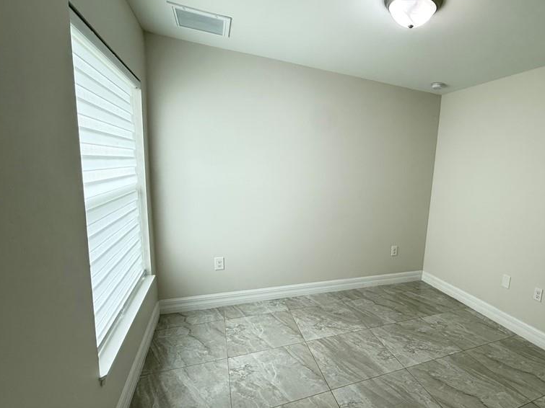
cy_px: 219
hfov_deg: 82.0
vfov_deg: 68.6
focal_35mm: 19
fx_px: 299
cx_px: 361
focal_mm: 2.22
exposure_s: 1/120
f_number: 2.2
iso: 200
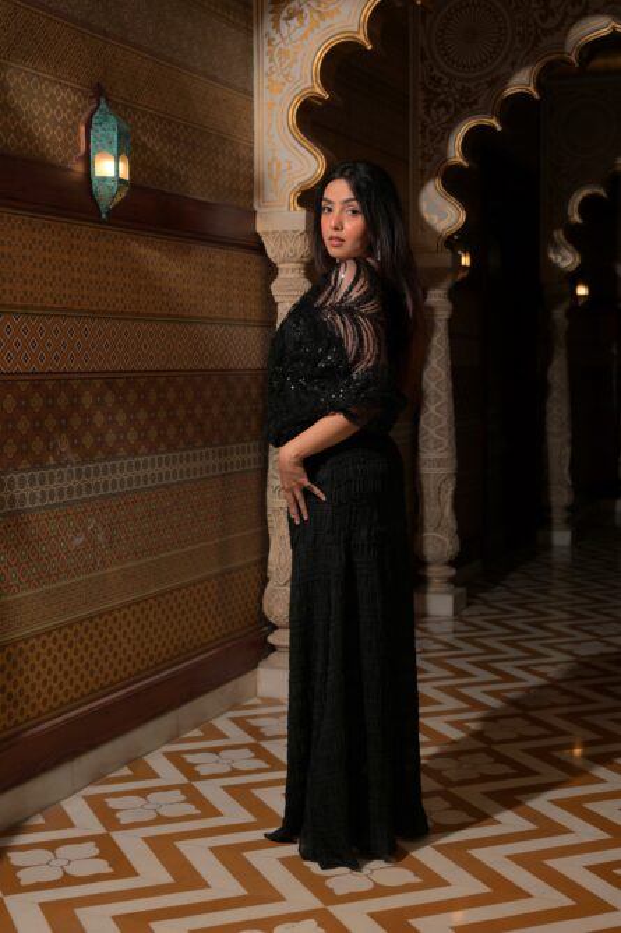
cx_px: 310
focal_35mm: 50
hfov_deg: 27.0
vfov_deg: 39.6
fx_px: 1294
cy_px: 466
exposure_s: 1/200
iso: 200
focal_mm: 50
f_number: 5.6
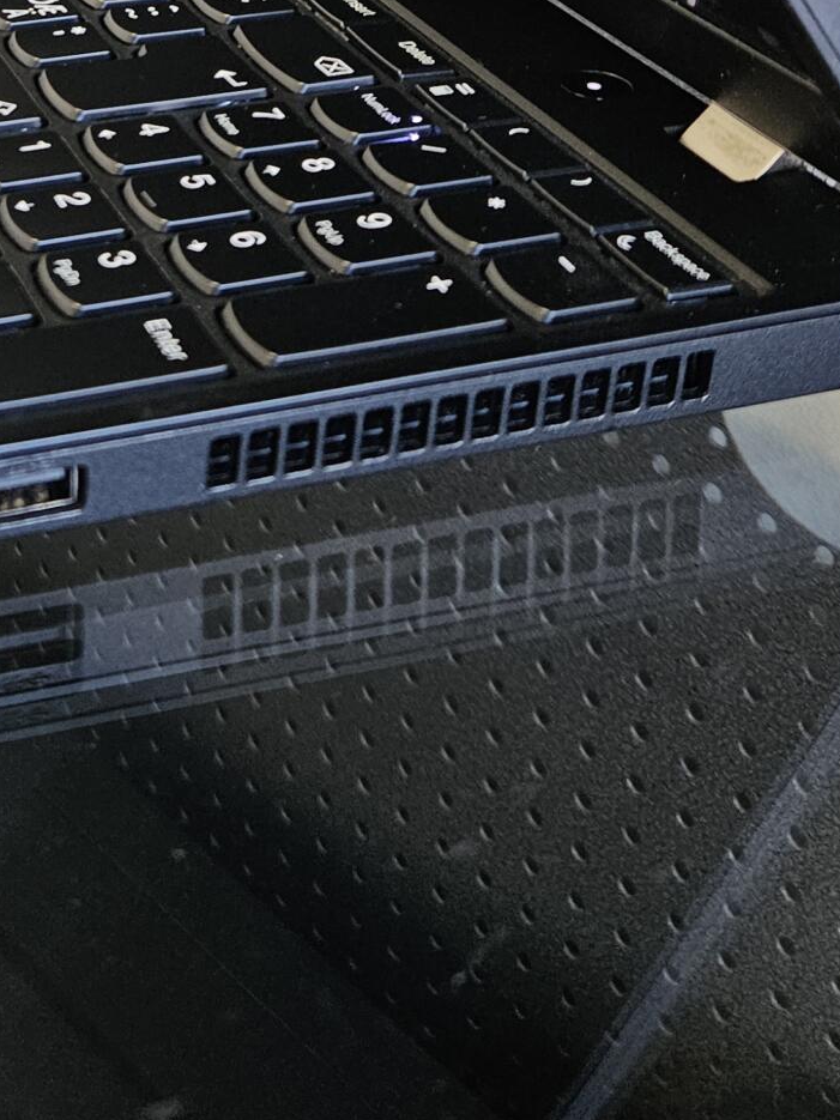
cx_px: 14
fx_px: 2039
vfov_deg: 25.5
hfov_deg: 22.4
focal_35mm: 63
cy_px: -410
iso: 250
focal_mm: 5.4
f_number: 1.8
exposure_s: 1/100
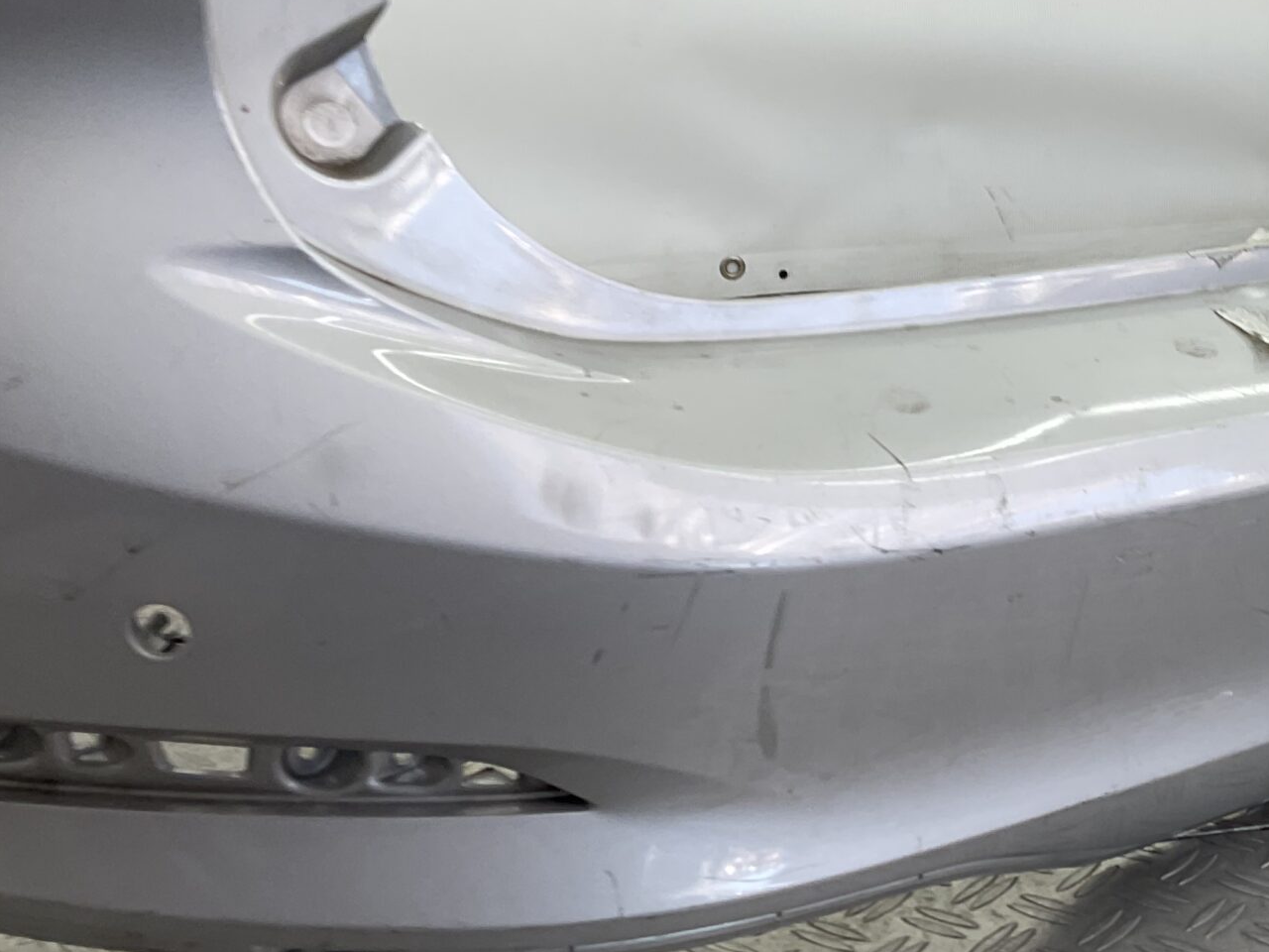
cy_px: 383
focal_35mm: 58
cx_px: 1092
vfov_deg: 25.2
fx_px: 2126
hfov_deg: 31.9
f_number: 1.8
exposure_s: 1/126
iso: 16
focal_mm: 3
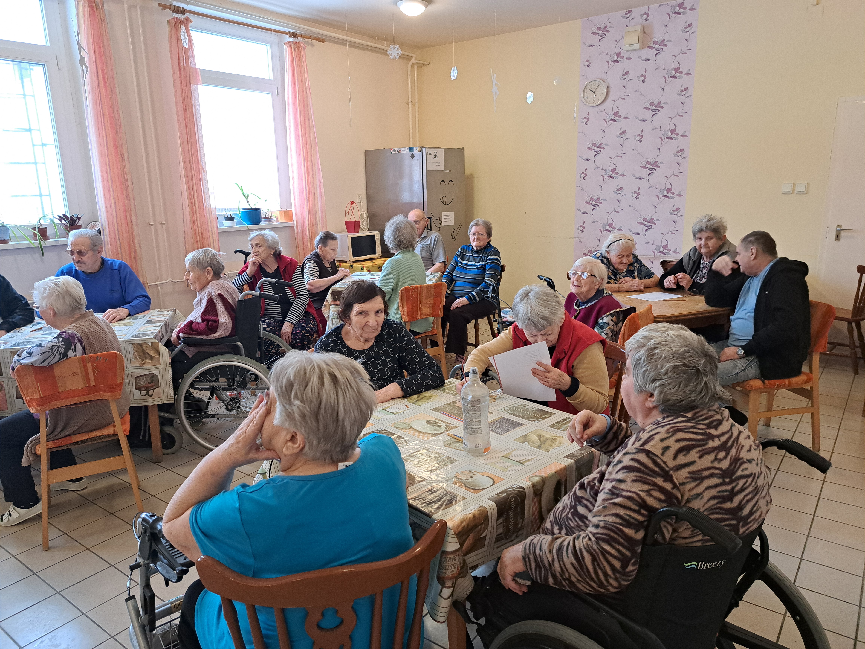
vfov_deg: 56.8
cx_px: 432
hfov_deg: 71.6
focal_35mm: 24
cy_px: 324
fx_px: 600
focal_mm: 5.23
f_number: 1.8
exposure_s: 1/50
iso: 200
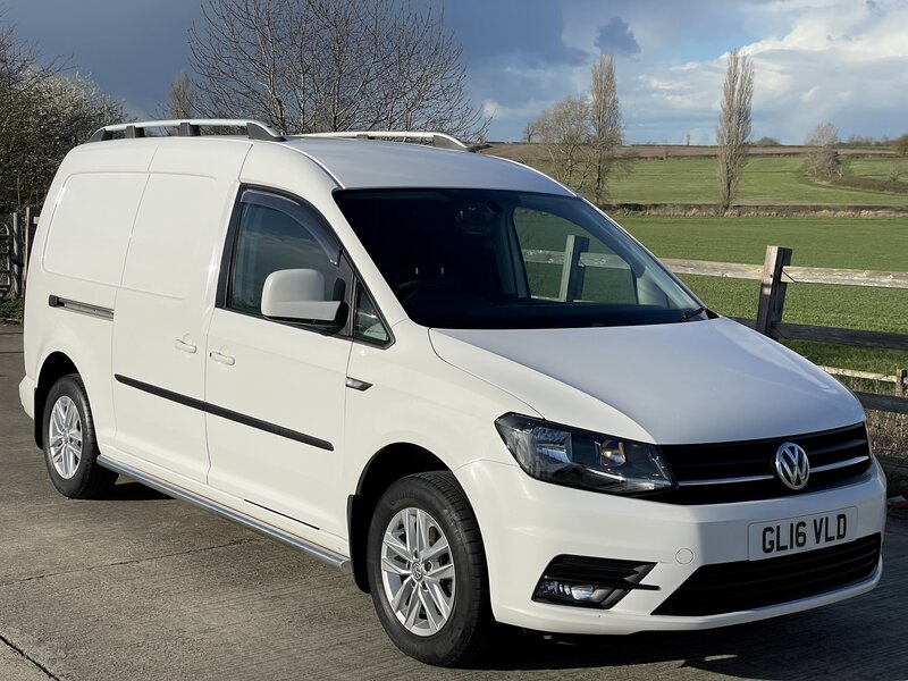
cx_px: 454
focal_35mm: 52
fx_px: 1364
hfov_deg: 36.8
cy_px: 340
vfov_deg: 28.0
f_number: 2
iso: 25
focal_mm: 6
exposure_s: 1/2994
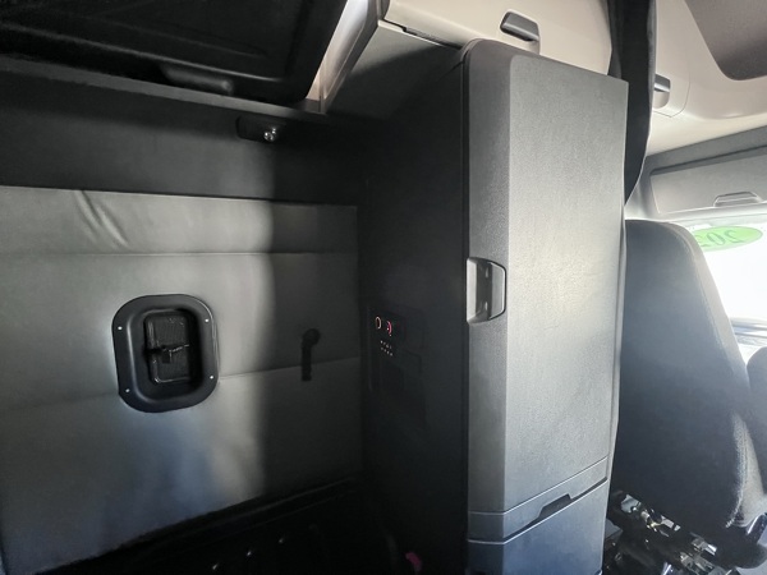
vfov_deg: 89.9
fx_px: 288
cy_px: 288
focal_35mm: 13
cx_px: 384
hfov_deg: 106.2
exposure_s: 1/52
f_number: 1.8
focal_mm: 1.57
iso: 1000
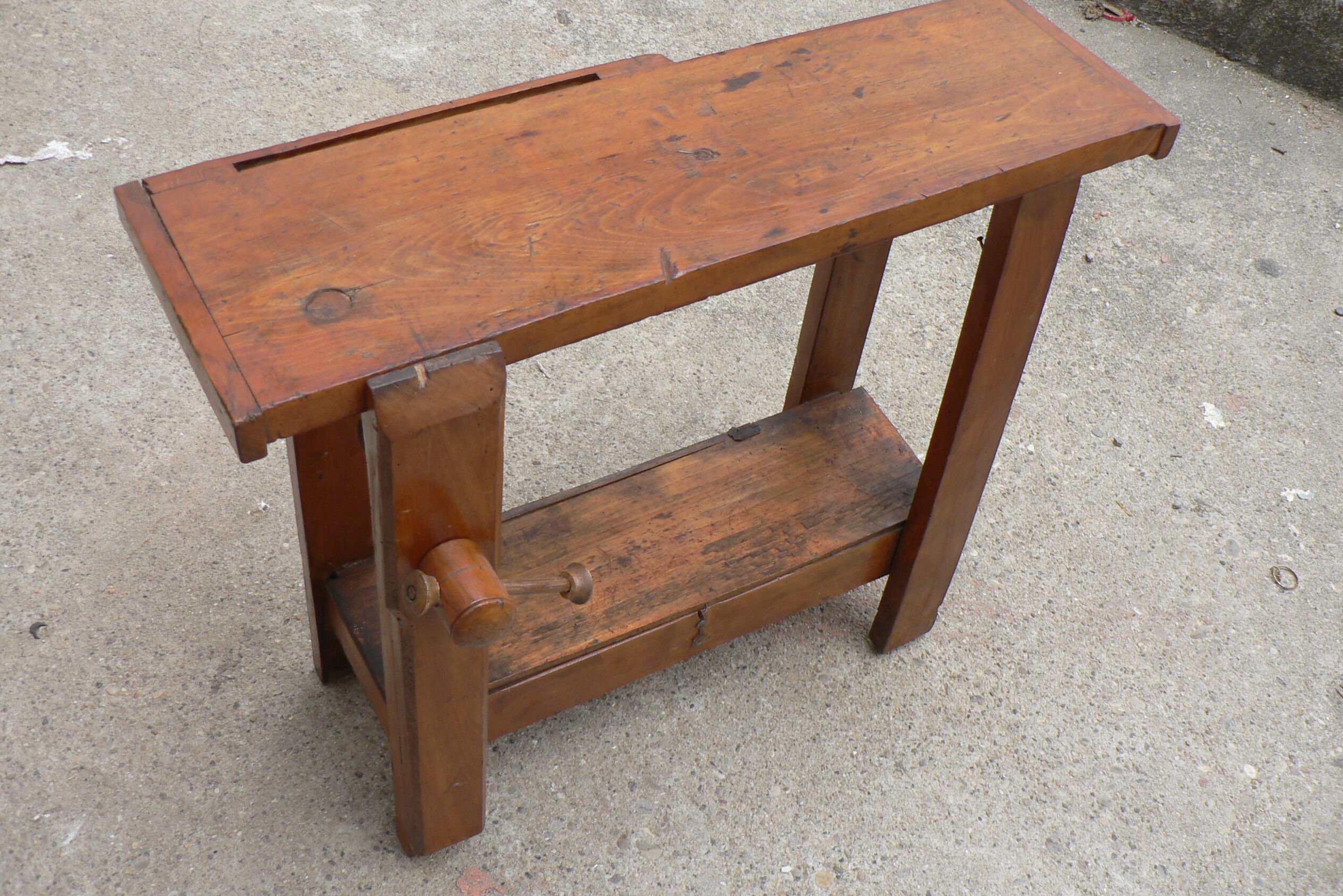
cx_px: 664
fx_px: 1418
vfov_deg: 35.0
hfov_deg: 50.7
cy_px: 397
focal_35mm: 38
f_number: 2.8
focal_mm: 6
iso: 80
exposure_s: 1/60
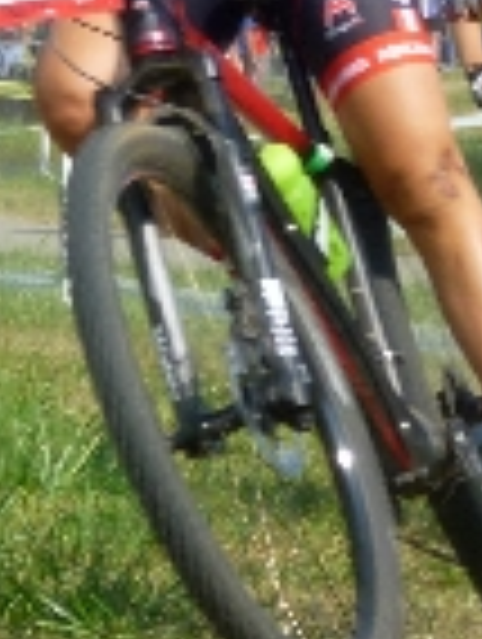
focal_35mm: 561
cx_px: 261
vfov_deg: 3.5
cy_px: 54
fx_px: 10384
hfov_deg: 2.7
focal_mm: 23.7
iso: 100
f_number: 5.8
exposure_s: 1/200
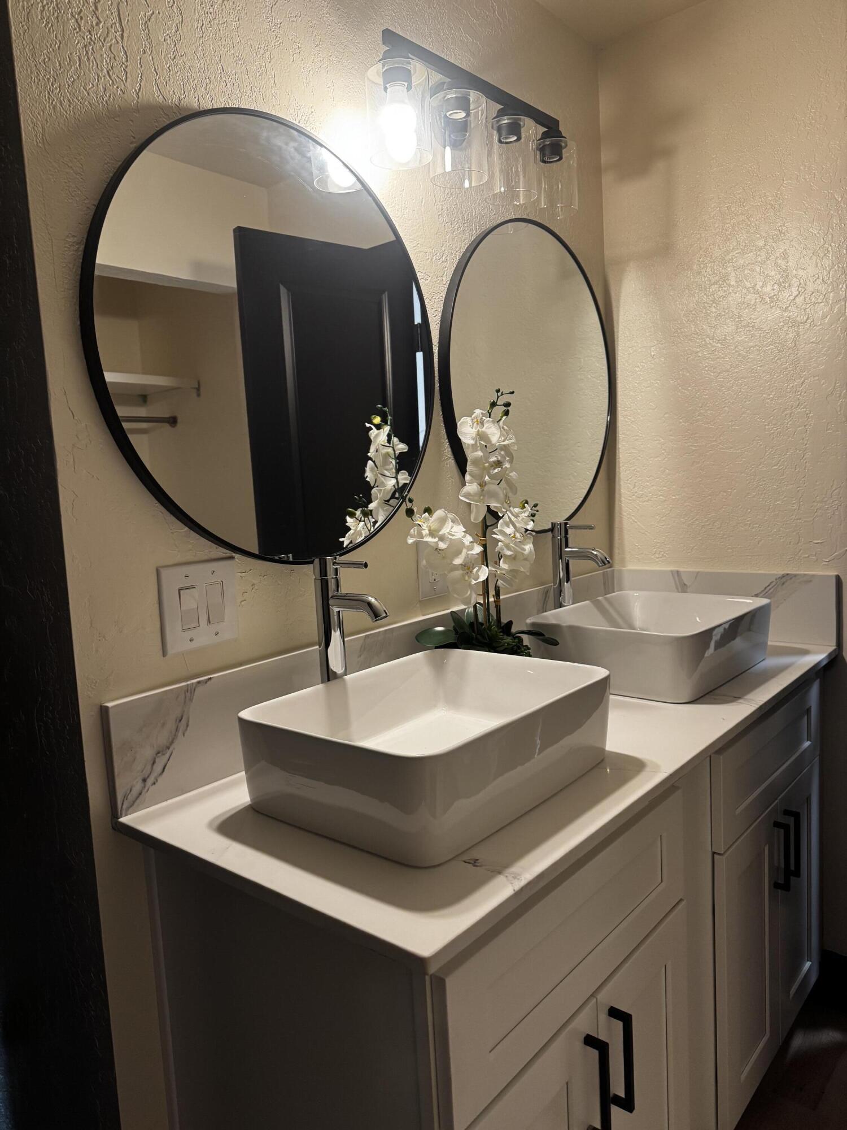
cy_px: 565
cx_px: 424
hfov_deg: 56.8
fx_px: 783
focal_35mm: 24
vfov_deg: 71.6
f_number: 1.78
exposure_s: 1/60
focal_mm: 6.76
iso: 200
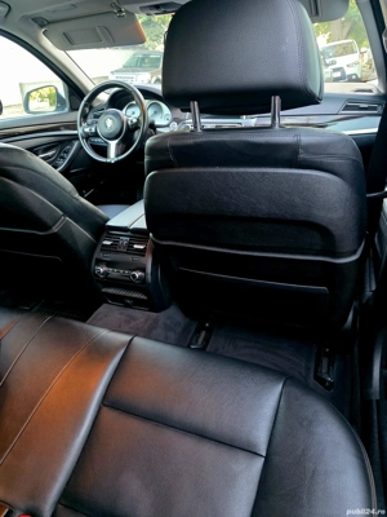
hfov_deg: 58.9
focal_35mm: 23
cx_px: 194
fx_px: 343
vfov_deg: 73.9
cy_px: 258
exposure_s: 1/101
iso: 2000
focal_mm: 6.3
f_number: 1.7
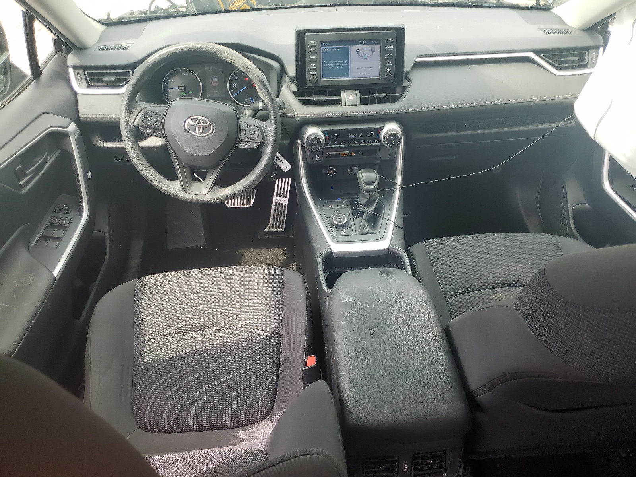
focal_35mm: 26
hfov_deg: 67.3
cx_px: 318
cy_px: 238
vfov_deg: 53.1
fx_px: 478
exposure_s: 1/294
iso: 50
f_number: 1.5
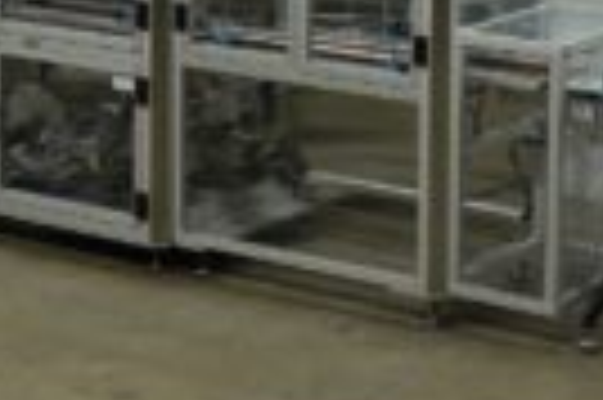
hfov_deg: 15.6
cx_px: 374
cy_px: -160
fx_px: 2192
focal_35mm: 131
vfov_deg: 10.2
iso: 125
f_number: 3.5
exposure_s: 1/50
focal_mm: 13.03
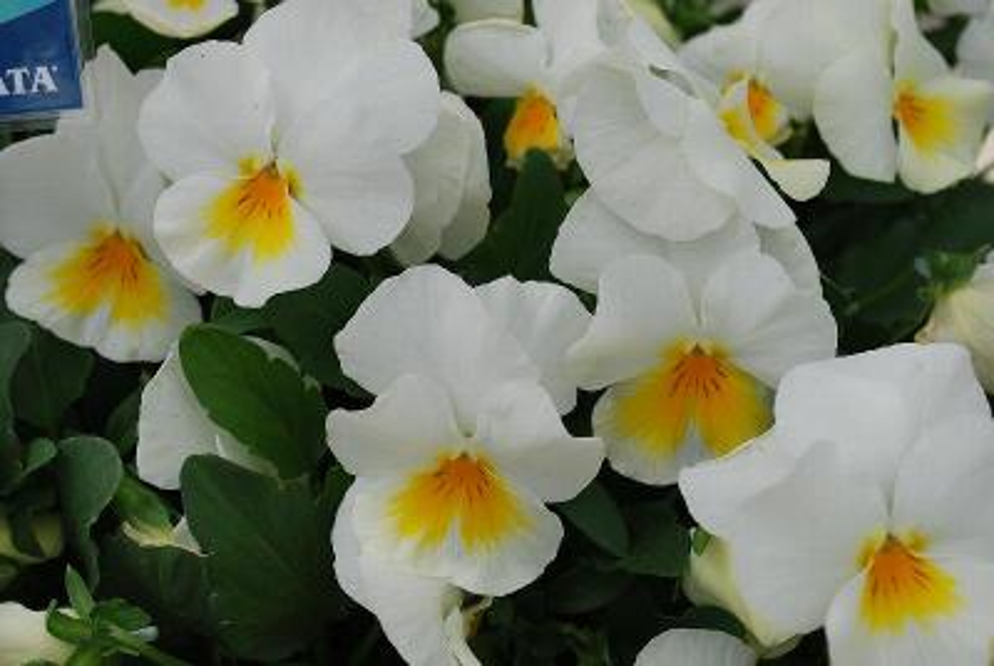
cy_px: 333
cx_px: 497
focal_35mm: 69
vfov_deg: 19.8
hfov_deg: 29.2
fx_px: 1908
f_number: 8
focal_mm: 46
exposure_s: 1/200
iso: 100
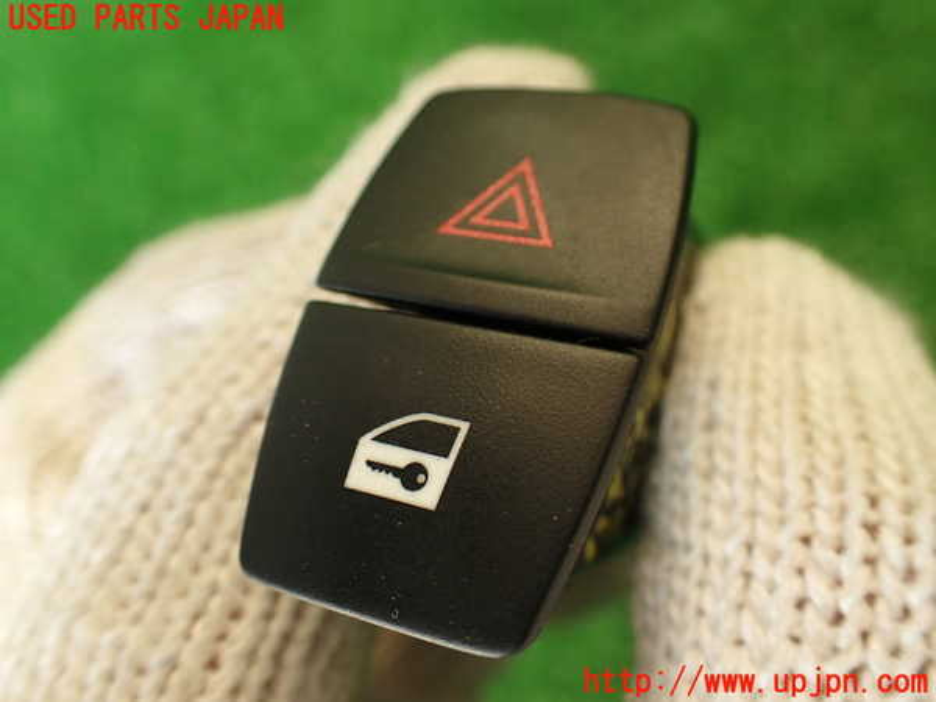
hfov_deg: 56.8
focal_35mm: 32
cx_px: 468
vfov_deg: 44.2
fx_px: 865
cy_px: 351
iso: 200
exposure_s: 1/30
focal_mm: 5.79
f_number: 2.4
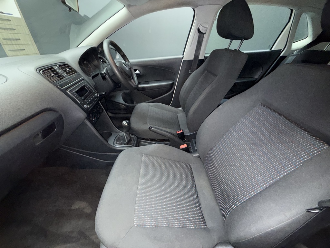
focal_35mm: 14
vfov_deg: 85.7
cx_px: 165
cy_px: 124
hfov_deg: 102.1
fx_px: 133
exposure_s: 1/33
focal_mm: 2.22
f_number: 2.2
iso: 400
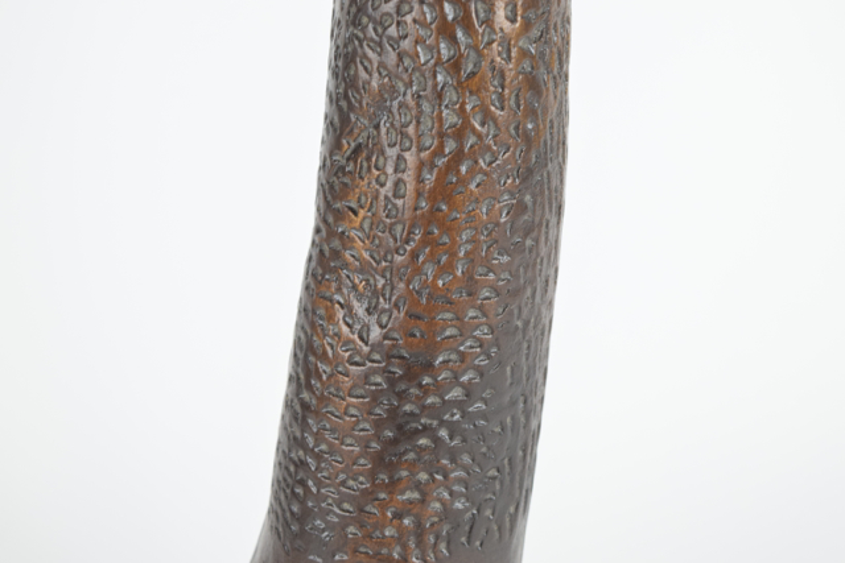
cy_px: 282
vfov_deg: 16.6
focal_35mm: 82
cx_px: 422
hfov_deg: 24.6
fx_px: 1937
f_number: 8
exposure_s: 1/125
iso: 800
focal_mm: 55
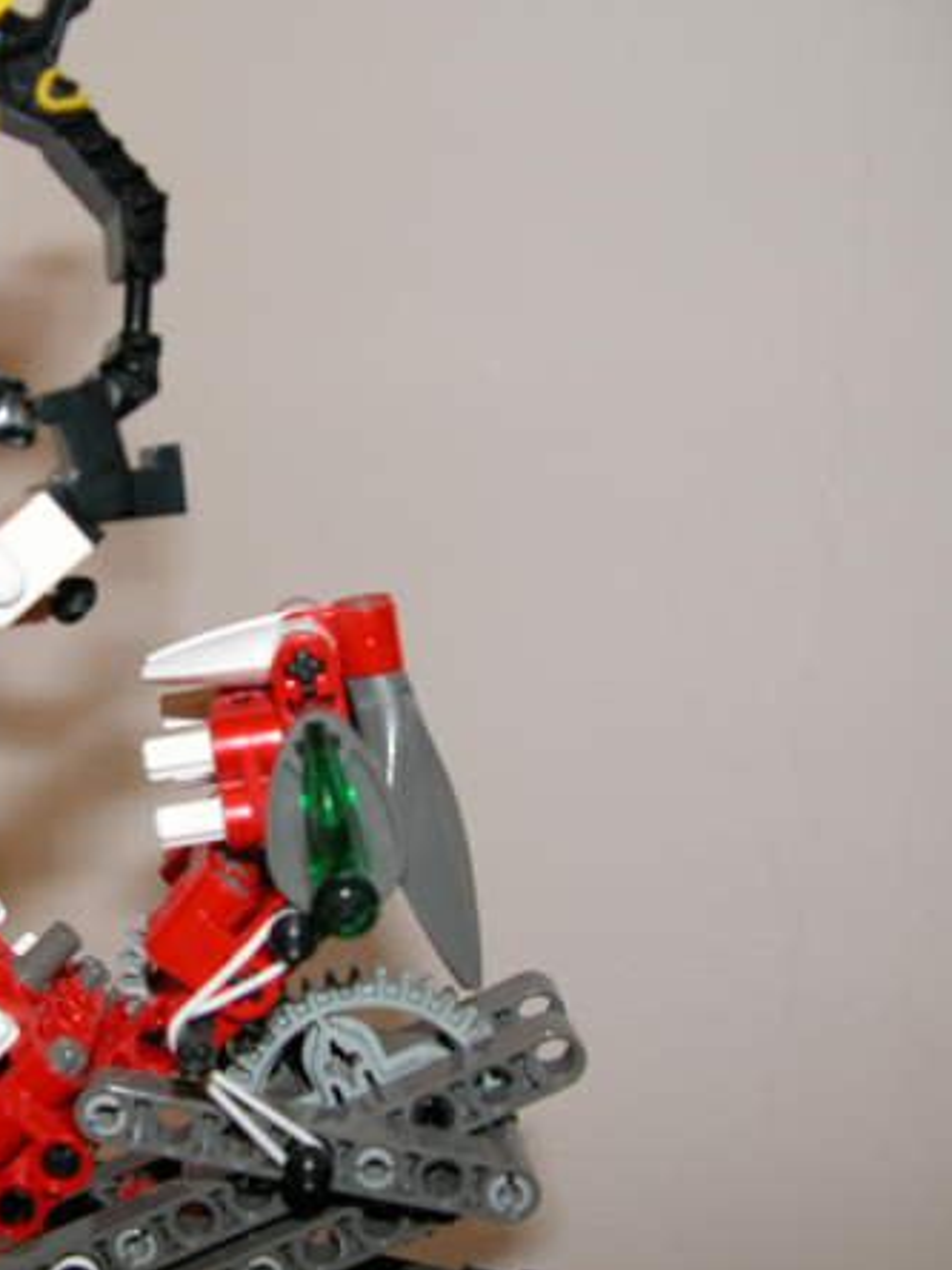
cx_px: 66
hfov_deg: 28.4
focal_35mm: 49
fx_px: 1797
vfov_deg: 38.9
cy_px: 612
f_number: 2.8
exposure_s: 1/60
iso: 100
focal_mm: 8.9
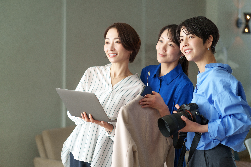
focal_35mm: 85
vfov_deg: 16.1
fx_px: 593
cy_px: 84
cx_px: 126
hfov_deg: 23.9
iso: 400
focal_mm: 85
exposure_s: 1/320
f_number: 2.8
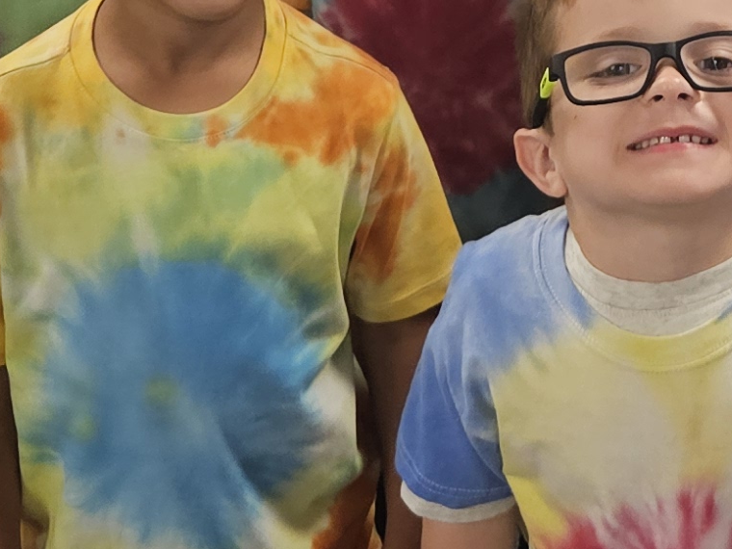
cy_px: -266
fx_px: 2559
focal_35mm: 121
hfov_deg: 15.6
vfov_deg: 11.7
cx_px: 916
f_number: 1.8
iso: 320
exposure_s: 1/120
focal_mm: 5.4
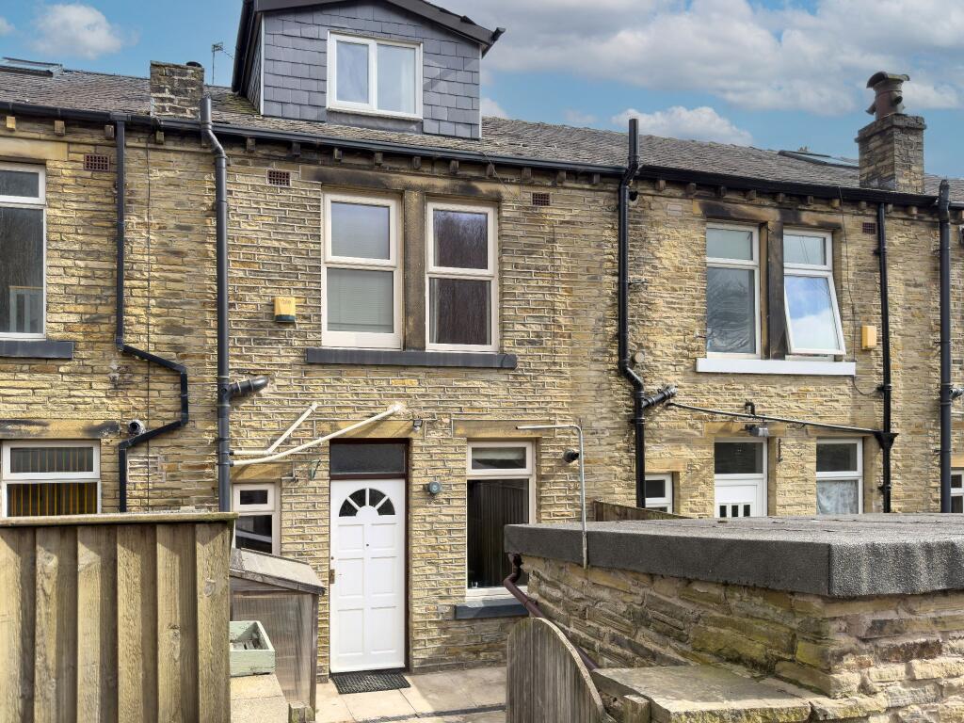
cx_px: 482
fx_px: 668
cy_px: 362
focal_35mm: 24
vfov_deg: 56.8
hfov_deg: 71.6
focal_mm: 6.76
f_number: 1.8
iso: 100
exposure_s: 1/3000
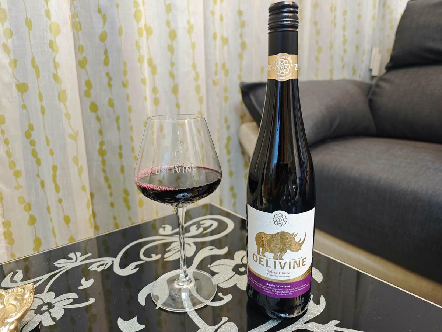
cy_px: 166
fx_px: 294
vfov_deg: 58.9
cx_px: 221
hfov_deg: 73.9
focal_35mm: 23
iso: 640
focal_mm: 8.72
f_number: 2
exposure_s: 1/30
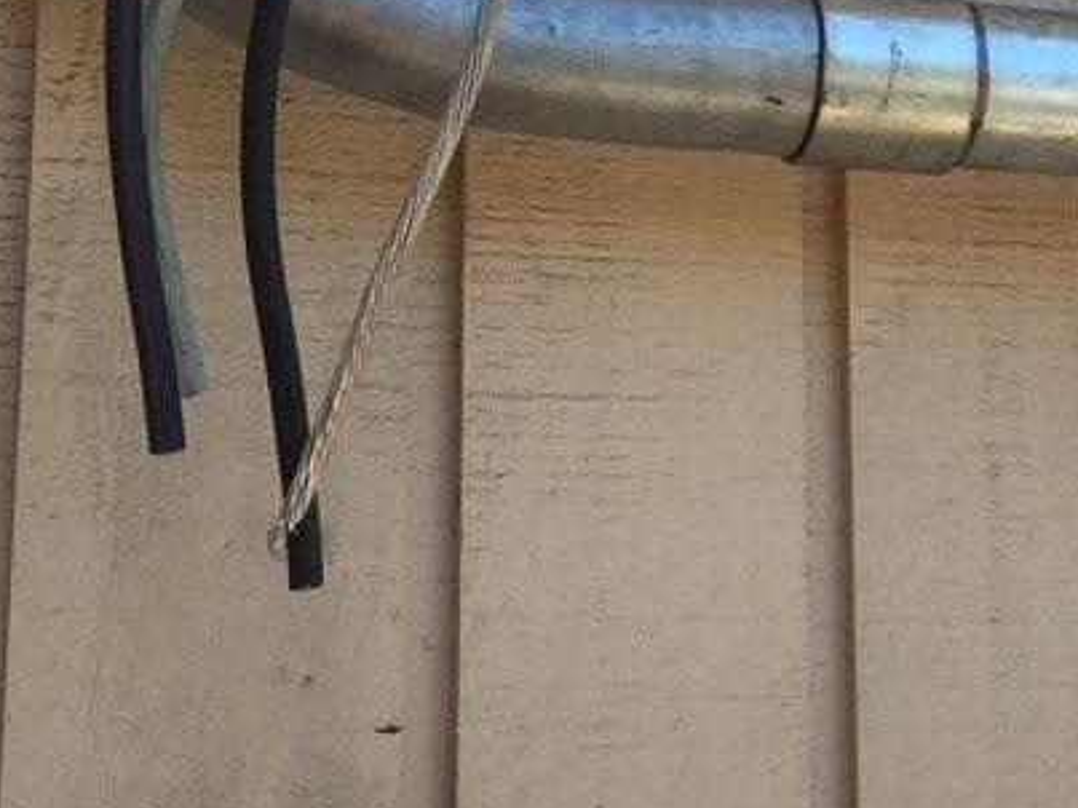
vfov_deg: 15.3
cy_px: 187
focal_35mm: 96
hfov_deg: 19.8
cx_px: 1109
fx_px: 2989
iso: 32
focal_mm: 4.15
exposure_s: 1/482
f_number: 2.2
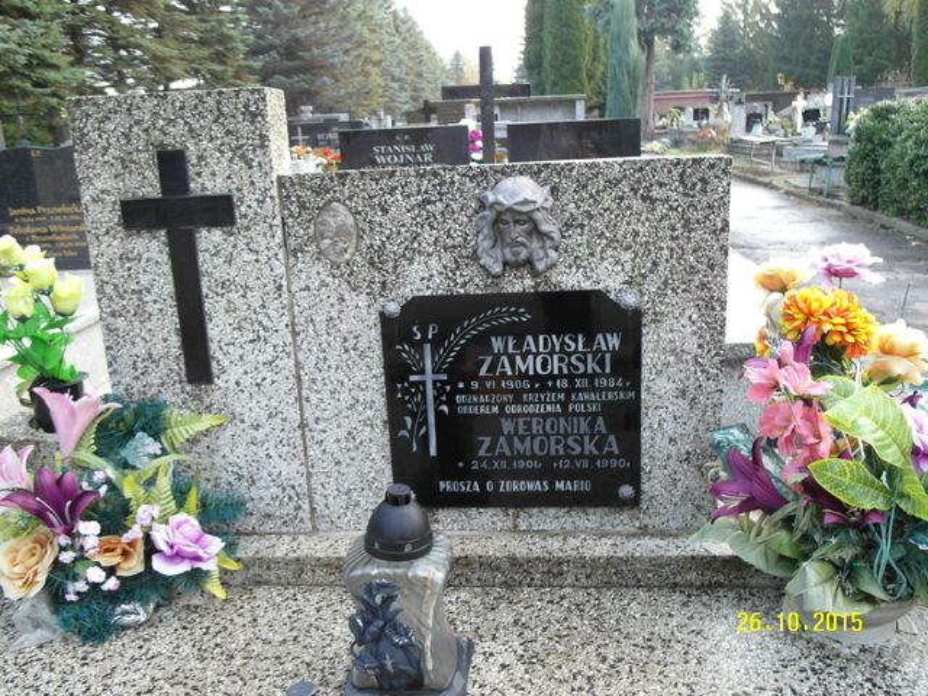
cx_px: 464
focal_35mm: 30
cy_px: 348
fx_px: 804
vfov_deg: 46.8
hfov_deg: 60.0
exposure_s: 1/60
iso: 100
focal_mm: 6.5
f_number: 3
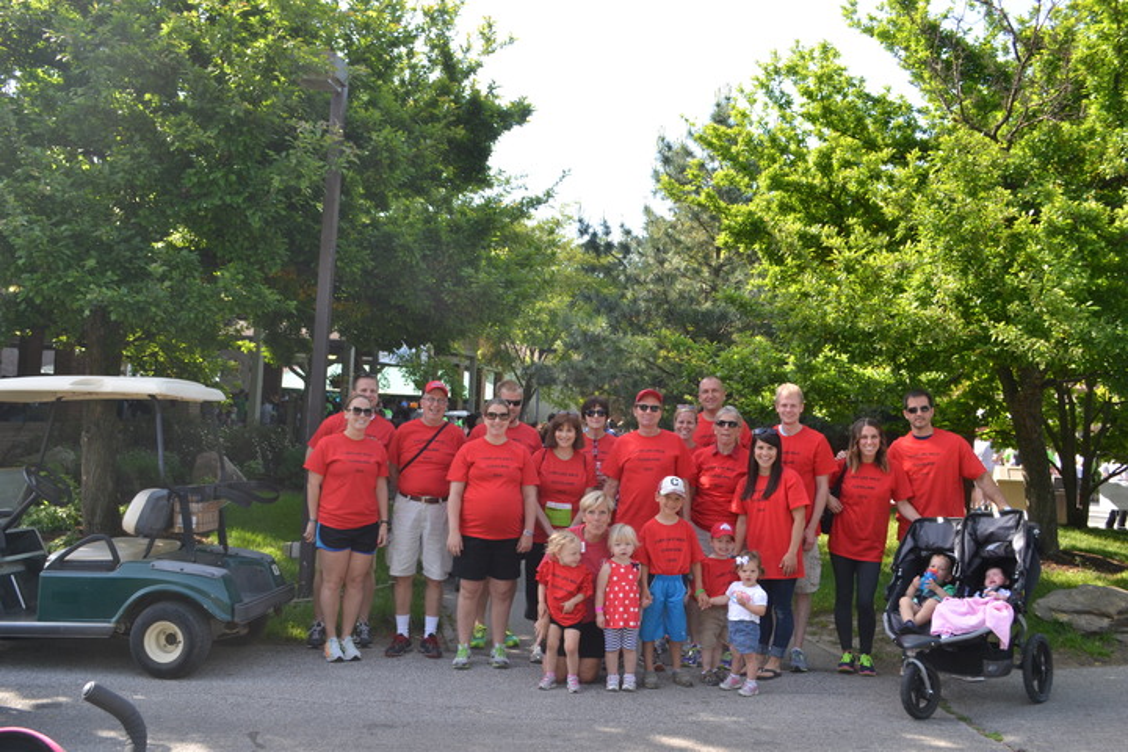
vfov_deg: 40.0
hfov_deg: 57.2
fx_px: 1034
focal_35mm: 33
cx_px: 564
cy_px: 376
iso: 110
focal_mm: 22
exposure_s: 1/60
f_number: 8
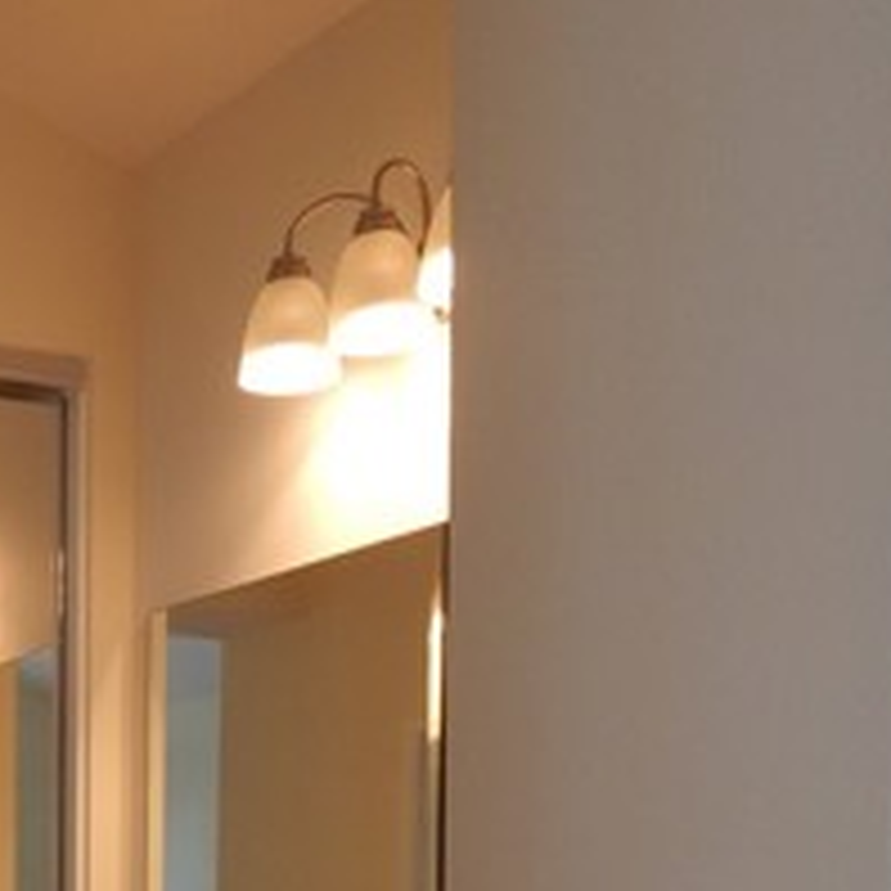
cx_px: -50
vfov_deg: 25.2
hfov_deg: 25.6
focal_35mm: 63
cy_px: 1004
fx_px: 1835
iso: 125
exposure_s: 1/30
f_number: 3
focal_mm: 4
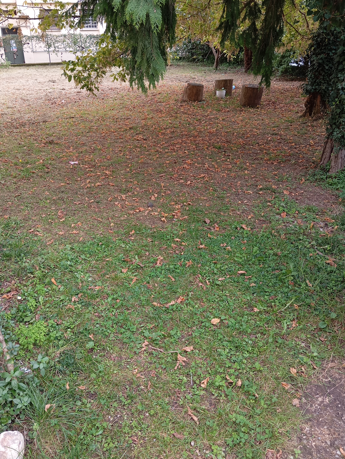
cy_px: 226
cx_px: 162
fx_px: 398
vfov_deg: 59.9
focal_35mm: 30
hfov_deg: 46.9
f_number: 1.8
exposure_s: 1/100
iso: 175
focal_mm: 4.22
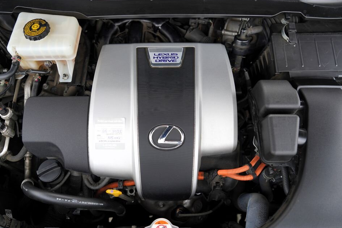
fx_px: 247
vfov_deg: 49.5
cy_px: 107
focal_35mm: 26
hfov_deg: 69.3
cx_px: 162
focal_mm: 24
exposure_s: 1/40
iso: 100
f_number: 3.2
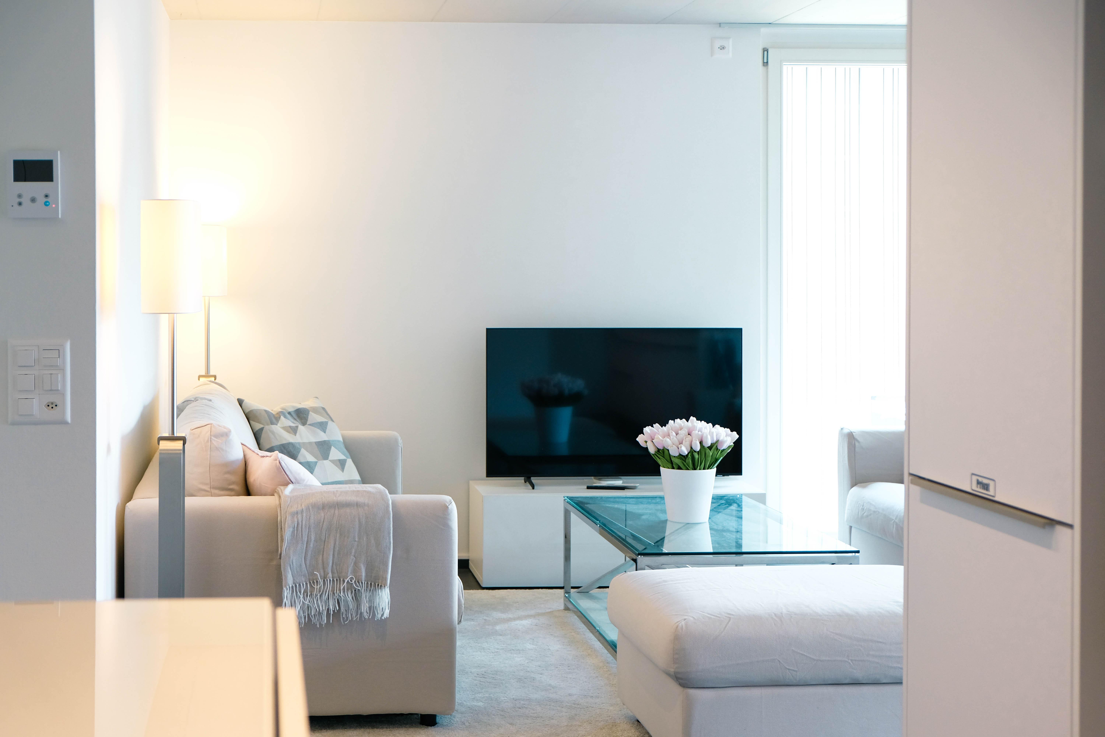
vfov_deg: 29.9
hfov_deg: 43.6
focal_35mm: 45
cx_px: 552
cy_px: 368
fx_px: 1381
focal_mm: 30.2
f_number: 3.6
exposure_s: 1/60
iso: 500
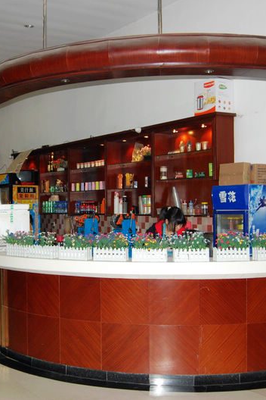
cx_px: 78
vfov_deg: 39.6
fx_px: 554
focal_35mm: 50
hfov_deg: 26.8
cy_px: 199
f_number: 4
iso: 800
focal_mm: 22
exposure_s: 1/60
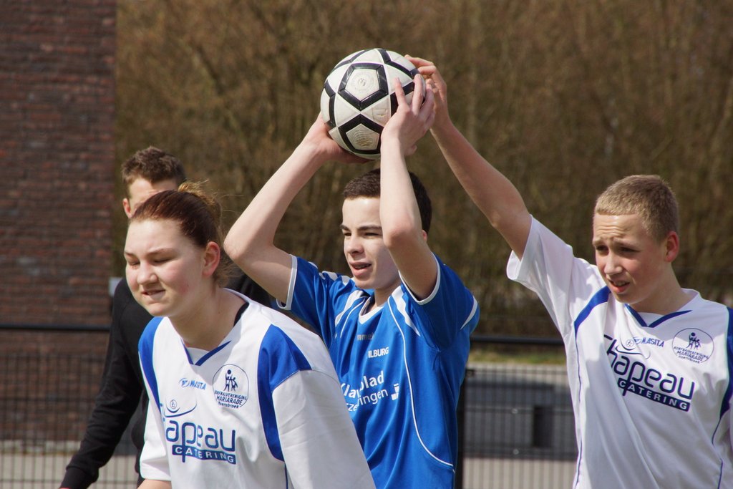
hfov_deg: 5.5
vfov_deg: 3.7
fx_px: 7636
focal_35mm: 375
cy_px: 244
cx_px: 366
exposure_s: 1/1000
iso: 640
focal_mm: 250
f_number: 13
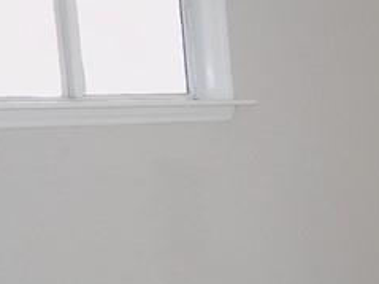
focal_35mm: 103
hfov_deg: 15.4
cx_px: 755
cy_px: 252
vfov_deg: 14.2
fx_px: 1127
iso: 200
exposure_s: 1/30
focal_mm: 4.3
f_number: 3.3
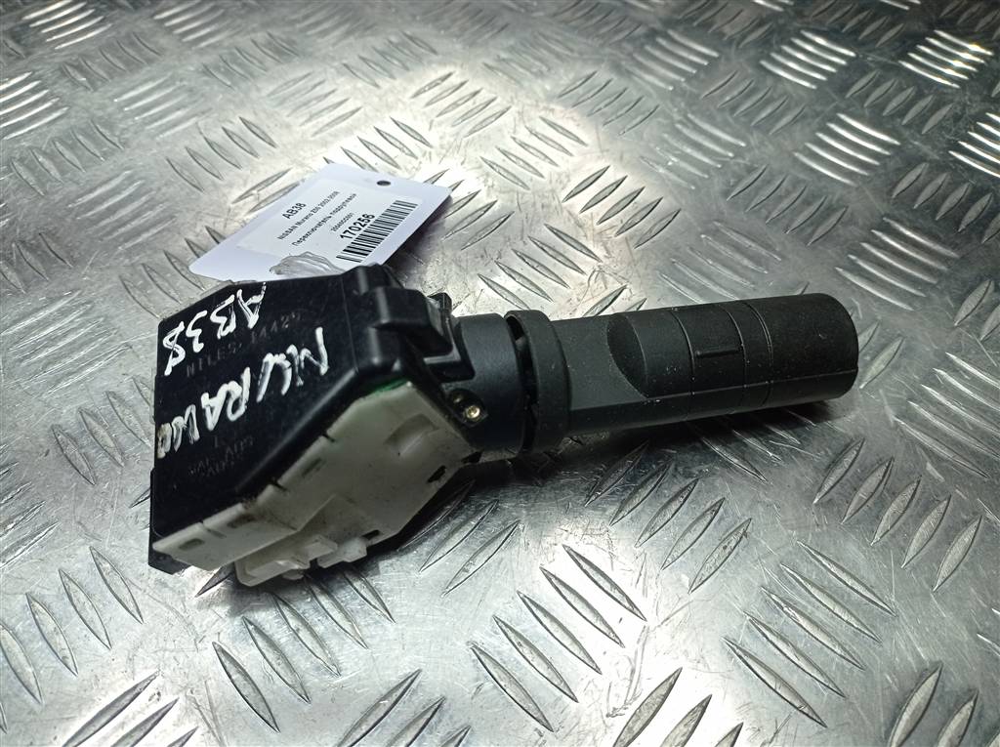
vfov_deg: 49.6
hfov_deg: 63.5
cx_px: 500
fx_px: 808
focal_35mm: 28
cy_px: 374
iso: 101
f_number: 1.79
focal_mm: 4.7
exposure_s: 1/325
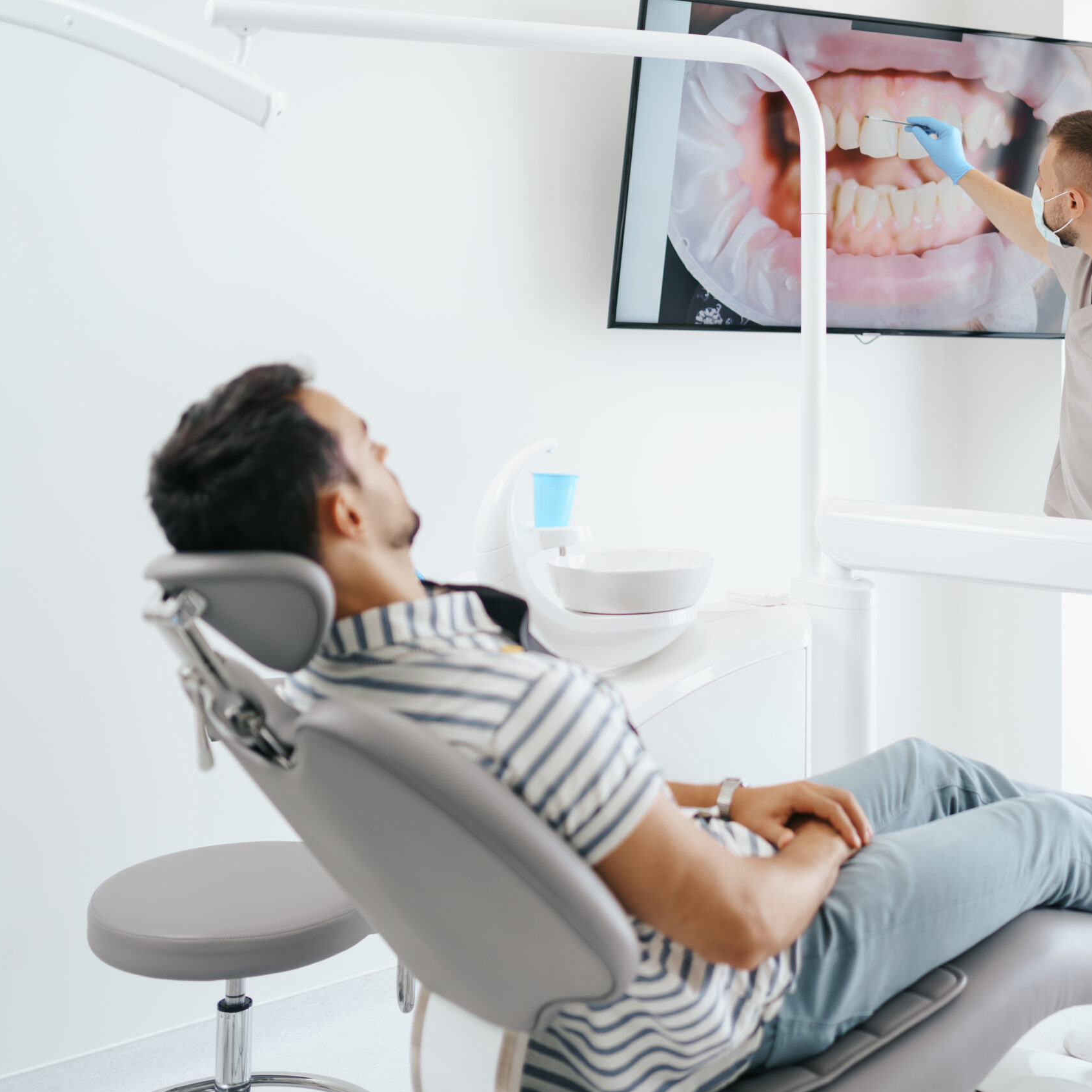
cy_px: 550
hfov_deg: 36.7
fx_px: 1606
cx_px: 807
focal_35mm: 45
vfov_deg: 37.6
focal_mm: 35
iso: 100
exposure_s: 1/125
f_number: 2
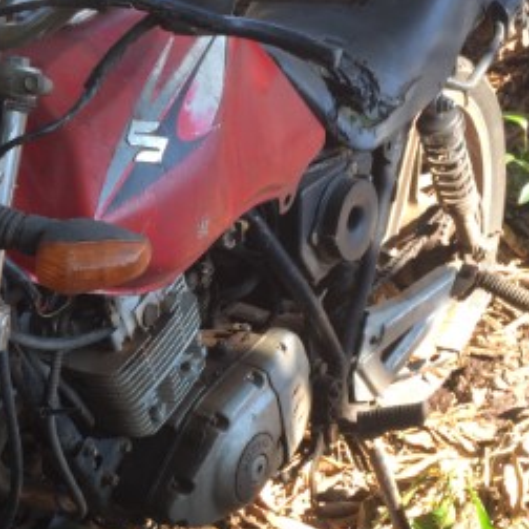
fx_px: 1124
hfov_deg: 25.8
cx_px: 73
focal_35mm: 65
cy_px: 317
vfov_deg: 26.4
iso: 32
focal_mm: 4.15
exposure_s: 1/137
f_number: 2.2
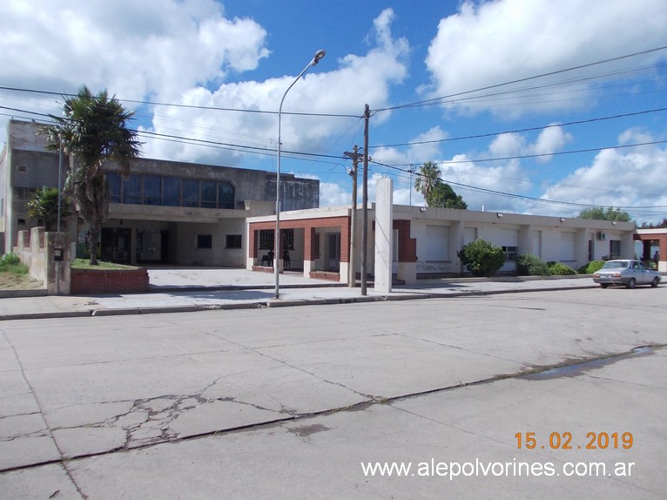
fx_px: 539
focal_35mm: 28
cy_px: 250
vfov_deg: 49.7
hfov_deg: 63.5
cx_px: 334
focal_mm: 4
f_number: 5.4
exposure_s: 1/500
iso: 80
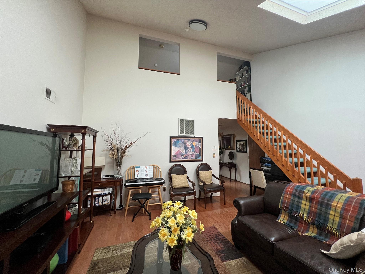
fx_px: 137
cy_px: 137
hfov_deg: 106.2
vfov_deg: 89.9
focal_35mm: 13
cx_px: 182
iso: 125
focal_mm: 1.57
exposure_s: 1/120
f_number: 1.8
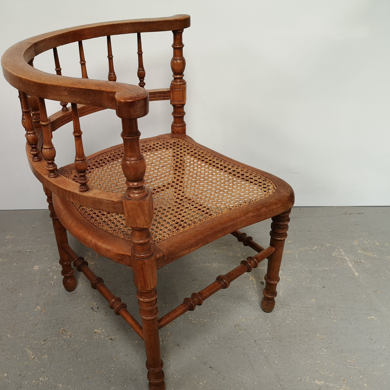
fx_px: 408
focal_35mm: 32
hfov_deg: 50.3
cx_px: 135
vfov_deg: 51.1
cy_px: 195
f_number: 1.8
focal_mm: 5.58
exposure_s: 1/100
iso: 64
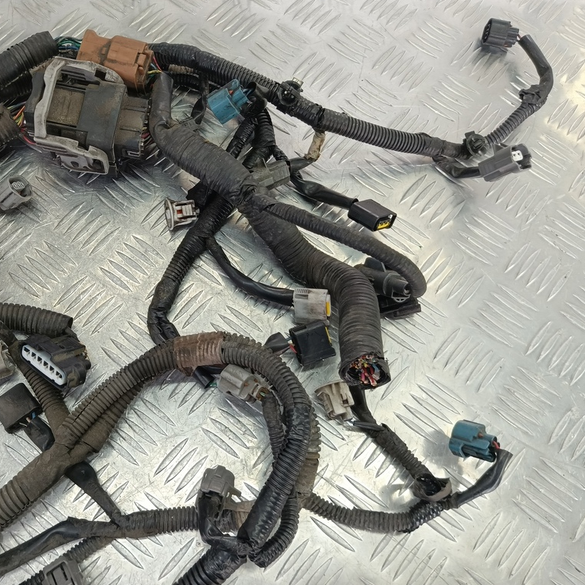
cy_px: 292
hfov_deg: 50.2
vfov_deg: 51.1
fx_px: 612
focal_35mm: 32
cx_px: 197
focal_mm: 4.11
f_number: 1.6
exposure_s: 1/50
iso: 128
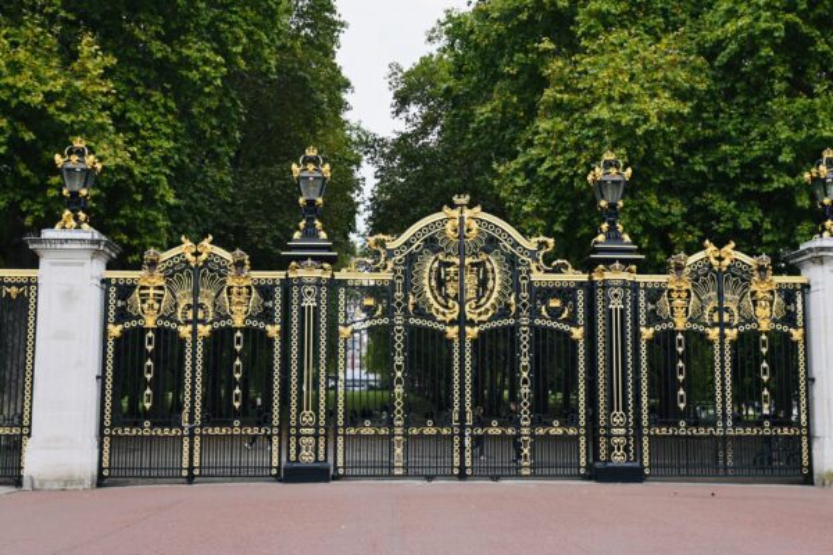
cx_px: 416
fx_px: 1041
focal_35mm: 45
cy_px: 278
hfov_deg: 43.6
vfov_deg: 29.9
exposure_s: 1/250
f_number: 5.6
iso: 200
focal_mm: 30
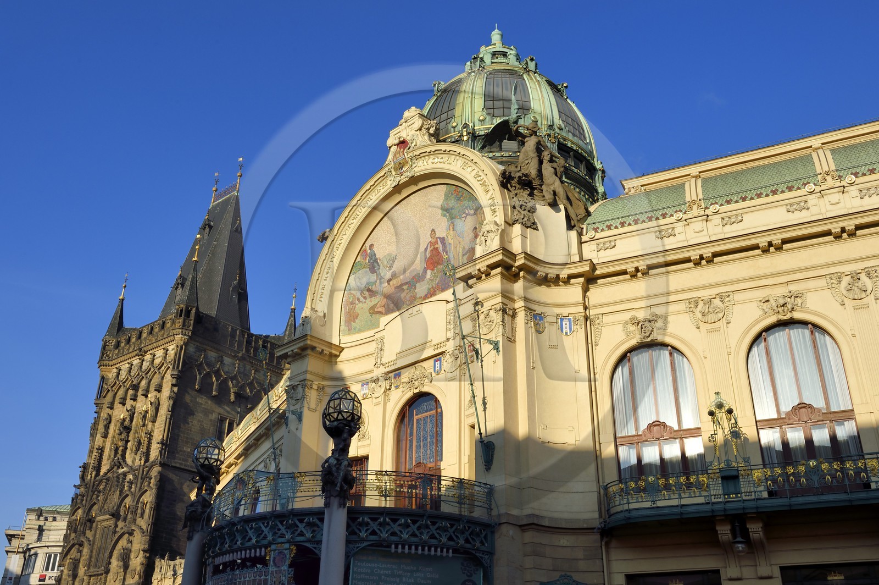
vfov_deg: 41.0
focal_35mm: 32
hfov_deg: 58.8
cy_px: 292
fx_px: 781
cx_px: 440
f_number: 14
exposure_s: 1/200
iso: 200
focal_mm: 32
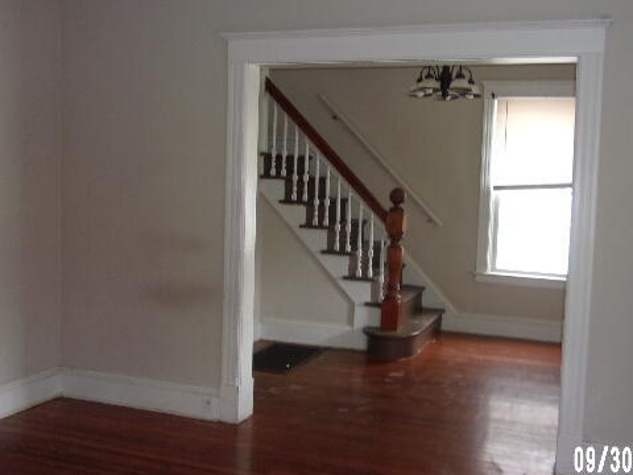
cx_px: 392
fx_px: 658
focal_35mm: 36
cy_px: 228
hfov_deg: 50.9
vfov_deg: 39.7
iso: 200
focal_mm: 4.9
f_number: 3
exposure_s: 1/34
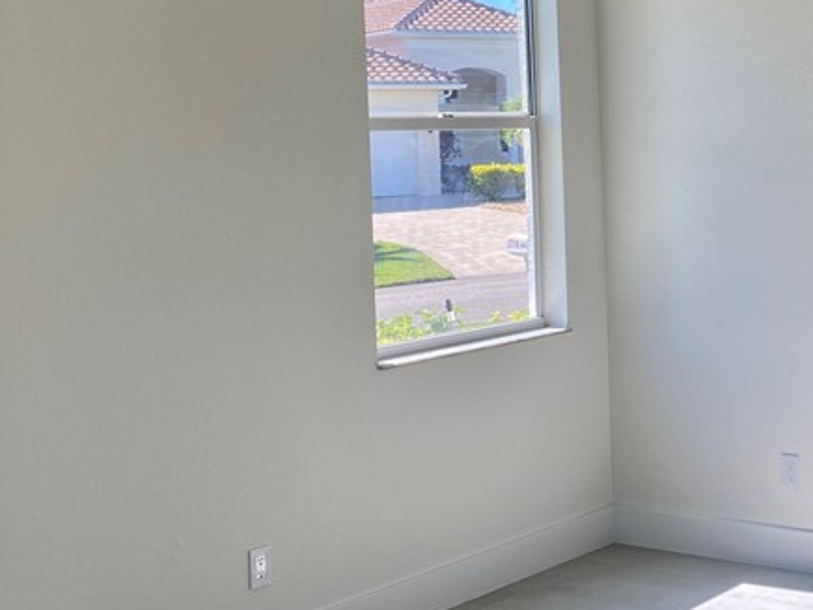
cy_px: 168
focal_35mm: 61
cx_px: 845
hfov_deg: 29.3
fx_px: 1433
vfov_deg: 23.8
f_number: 1.8
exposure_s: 1/336
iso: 32
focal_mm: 4.25
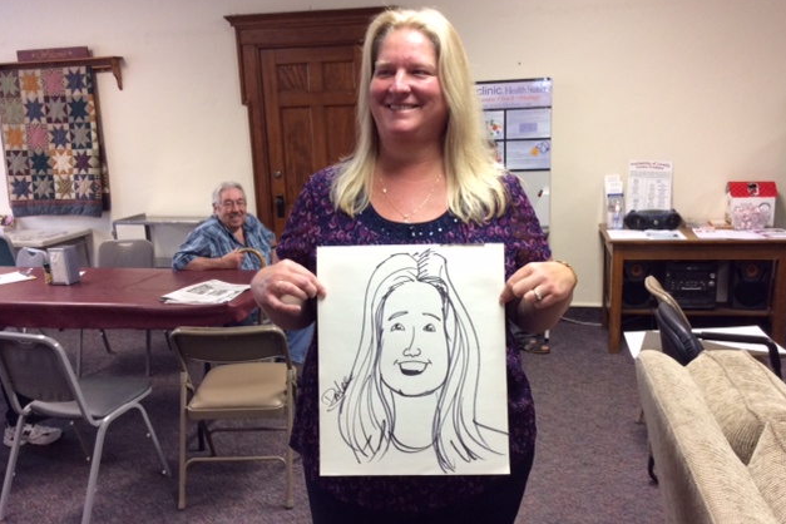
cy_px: 272
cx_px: 394
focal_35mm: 35
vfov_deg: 37.8
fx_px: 764
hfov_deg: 54.4
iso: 100
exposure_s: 1/24
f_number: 2.4
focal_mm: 3.3
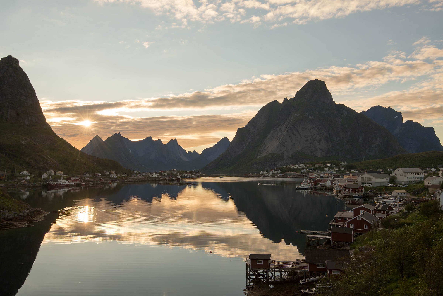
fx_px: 431
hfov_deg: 54.4
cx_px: 222
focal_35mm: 35
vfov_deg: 37.9
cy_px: 148
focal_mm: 35
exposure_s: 1/100
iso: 80
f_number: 13
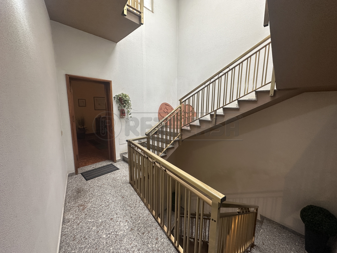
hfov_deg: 102.1
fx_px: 136
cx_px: 168
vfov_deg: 85.7
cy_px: 126
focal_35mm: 14
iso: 200
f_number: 2.2
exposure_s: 1/100
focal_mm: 2.22
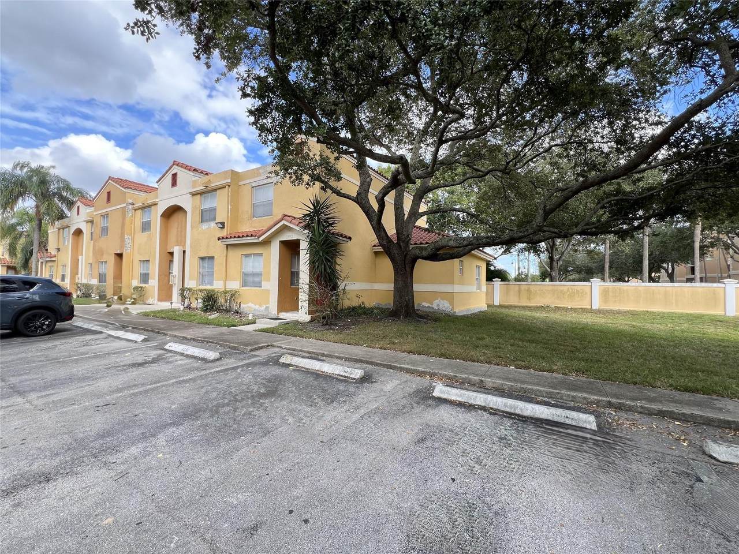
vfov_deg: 89.9
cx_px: 370
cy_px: 277
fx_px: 278
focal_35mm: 13
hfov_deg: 106.2
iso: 32
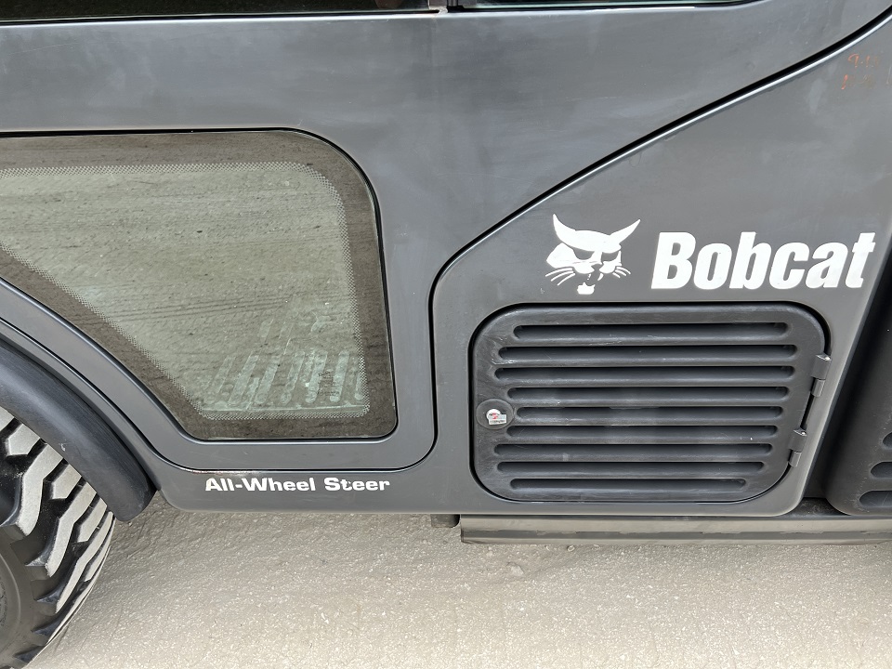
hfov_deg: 67.3
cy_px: 334
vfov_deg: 53.1
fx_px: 670
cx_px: 446
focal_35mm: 26
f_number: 1.5
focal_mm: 5.7
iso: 50
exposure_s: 1/621
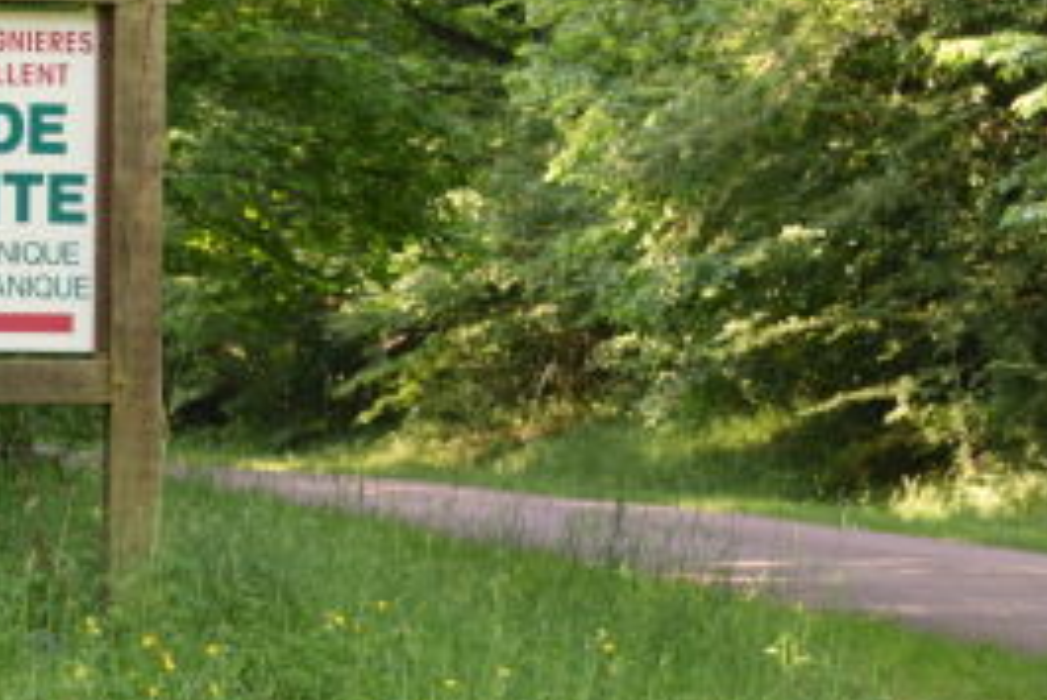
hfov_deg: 11.1
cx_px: -87
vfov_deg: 7.6
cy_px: 259
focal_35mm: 182
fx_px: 5296
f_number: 5
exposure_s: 1/100
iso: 400
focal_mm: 46
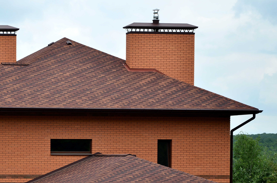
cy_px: 106
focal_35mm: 149
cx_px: 108
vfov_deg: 9.2
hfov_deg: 13.8
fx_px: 1142
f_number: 5.3
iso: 100
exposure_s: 1/250
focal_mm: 75
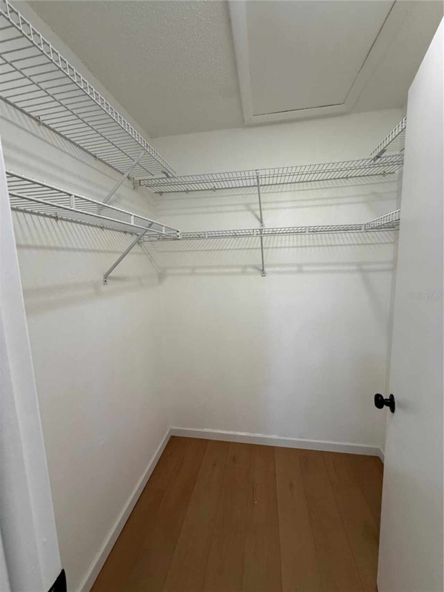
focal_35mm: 14
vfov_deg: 102.1
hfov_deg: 85.7
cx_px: 222
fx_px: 239
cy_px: 296
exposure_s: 1/120
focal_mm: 2.22
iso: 200
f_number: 2.2
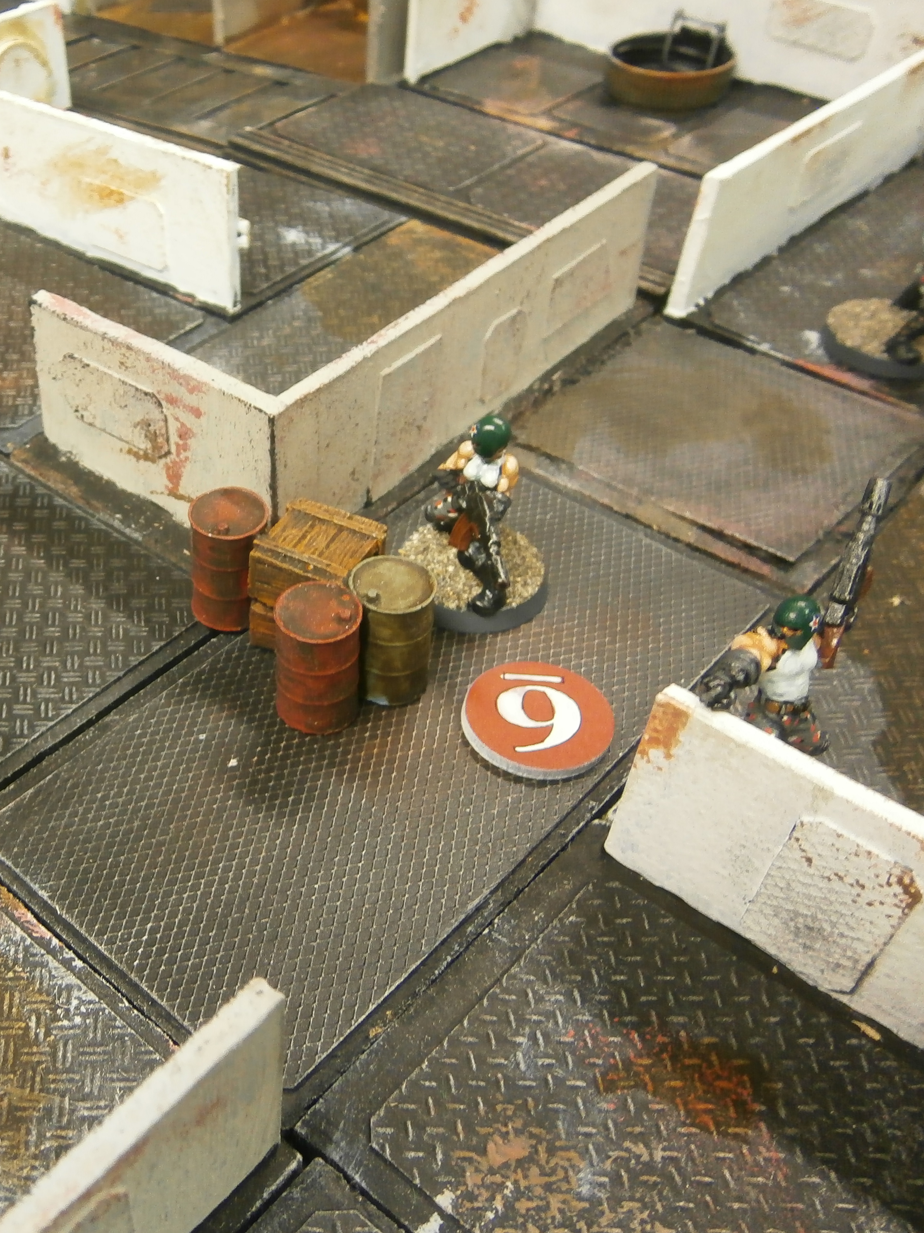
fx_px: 1246
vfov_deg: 52.6
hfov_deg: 39.2
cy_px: 614
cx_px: 189
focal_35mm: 35
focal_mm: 4.7
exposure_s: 1/15
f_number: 2.8
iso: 200
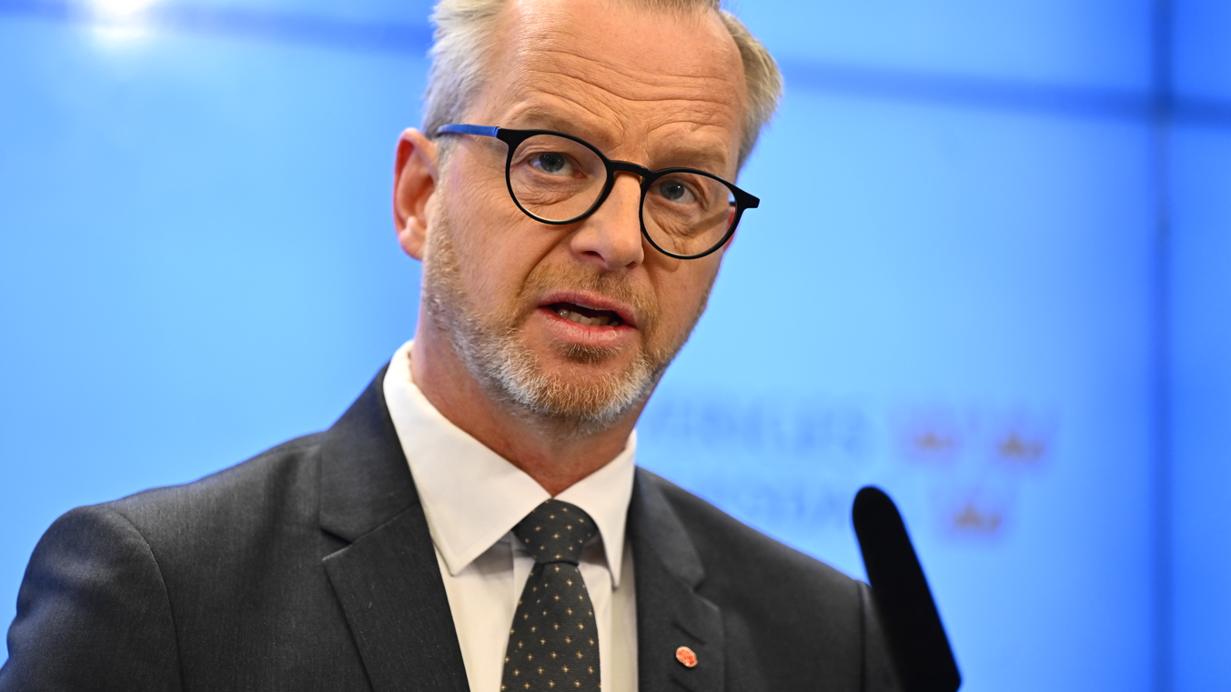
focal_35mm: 179
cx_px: 614
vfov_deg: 6.8
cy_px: 306
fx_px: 5843
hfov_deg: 12.0
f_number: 2.8
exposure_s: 1/250
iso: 1400
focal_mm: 170
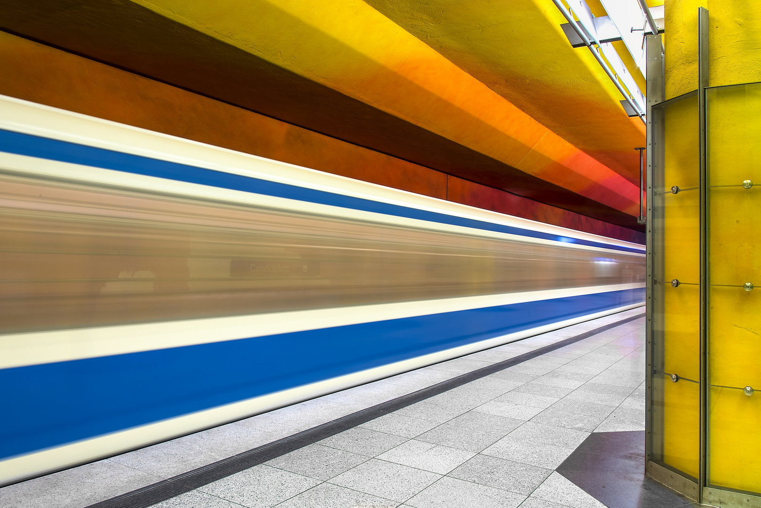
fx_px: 507
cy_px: 254
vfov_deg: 53.2
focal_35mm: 24
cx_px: 380
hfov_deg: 73.7
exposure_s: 4
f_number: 18
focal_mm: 24
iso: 100
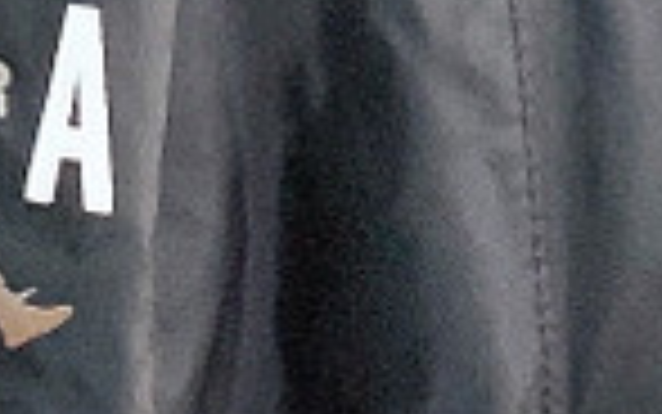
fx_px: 3393
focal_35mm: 188
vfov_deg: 6.5
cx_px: -396
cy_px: -700
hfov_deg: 10.7
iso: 250
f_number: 1.8
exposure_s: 1/60
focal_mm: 4.25
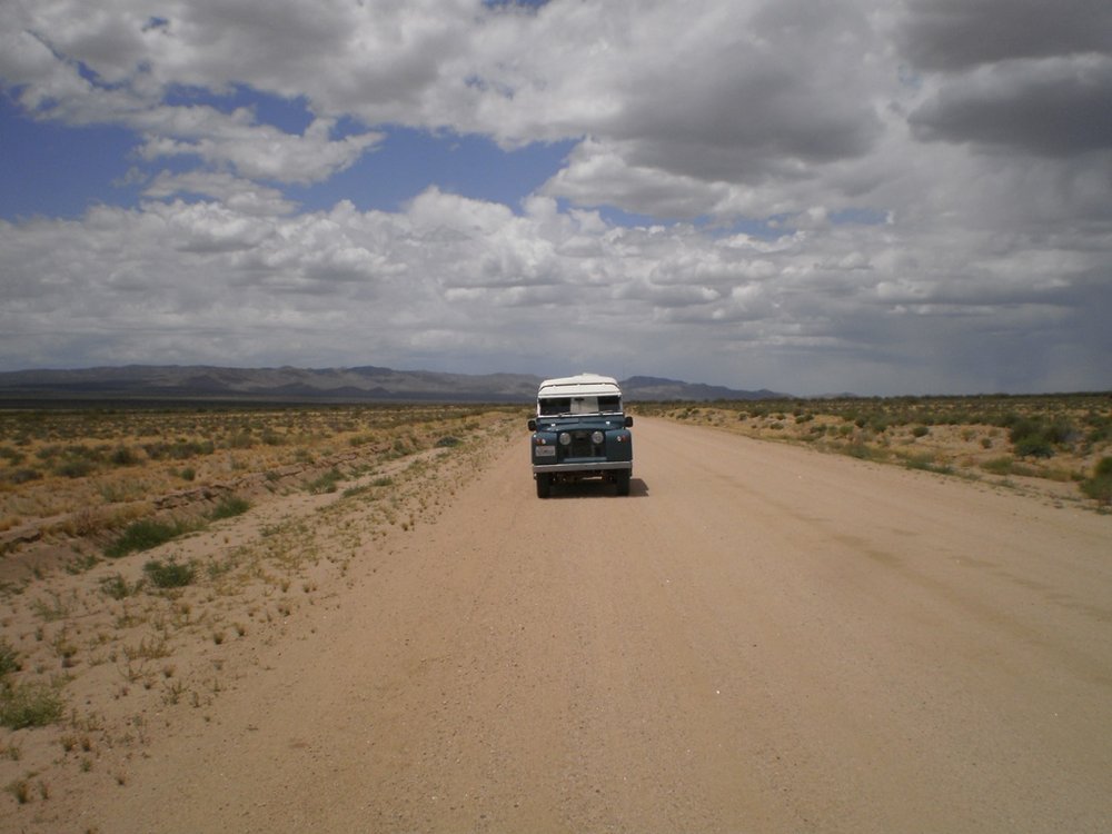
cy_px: 417
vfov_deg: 39.7
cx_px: 556
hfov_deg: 51.4
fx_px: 1156
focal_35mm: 36
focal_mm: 6.3
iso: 100
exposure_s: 1/2000
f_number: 4.6
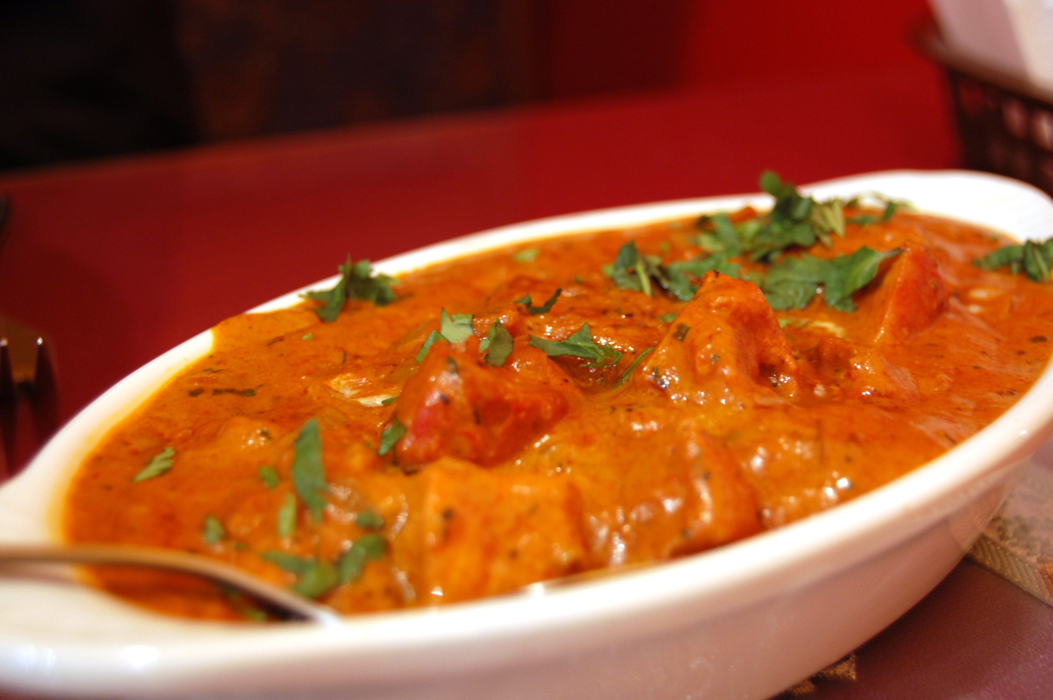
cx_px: 526
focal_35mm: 63
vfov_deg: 21.5
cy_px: 350
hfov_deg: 31.9
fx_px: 1841
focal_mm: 42
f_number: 5.3
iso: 200
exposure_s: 2
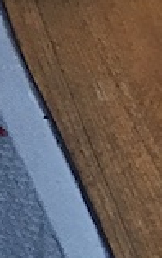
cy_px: -137
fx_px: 1403
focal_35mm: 199
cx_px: -479
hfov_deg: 5.7
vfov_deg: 10.2
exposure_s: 1/30
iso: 50
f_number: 2.2
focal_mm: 4.15
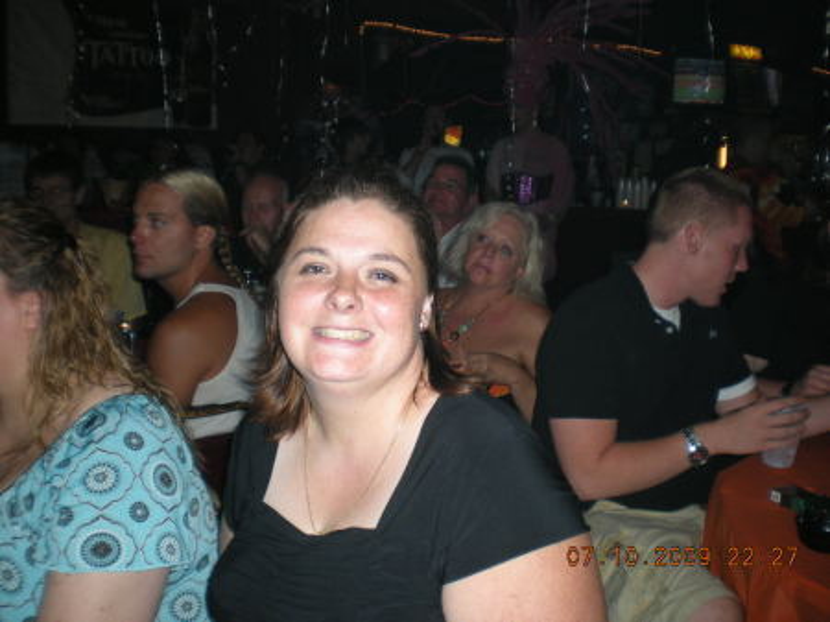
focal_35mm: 38
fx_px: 911
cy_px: 311
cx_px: 415
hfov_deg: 49.0
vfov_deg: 37.7
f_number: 3.1
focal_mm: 6.3
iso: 86
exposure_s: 1/60
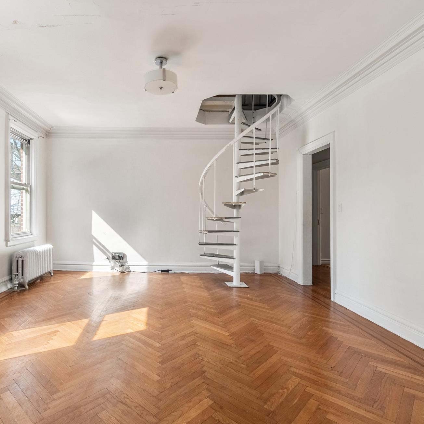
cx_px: 166
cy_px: 210
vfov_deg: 74.8
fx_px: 277
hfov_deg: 73.9
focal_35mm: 20
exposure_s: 1/1250
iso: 500
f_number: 9
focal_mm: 10
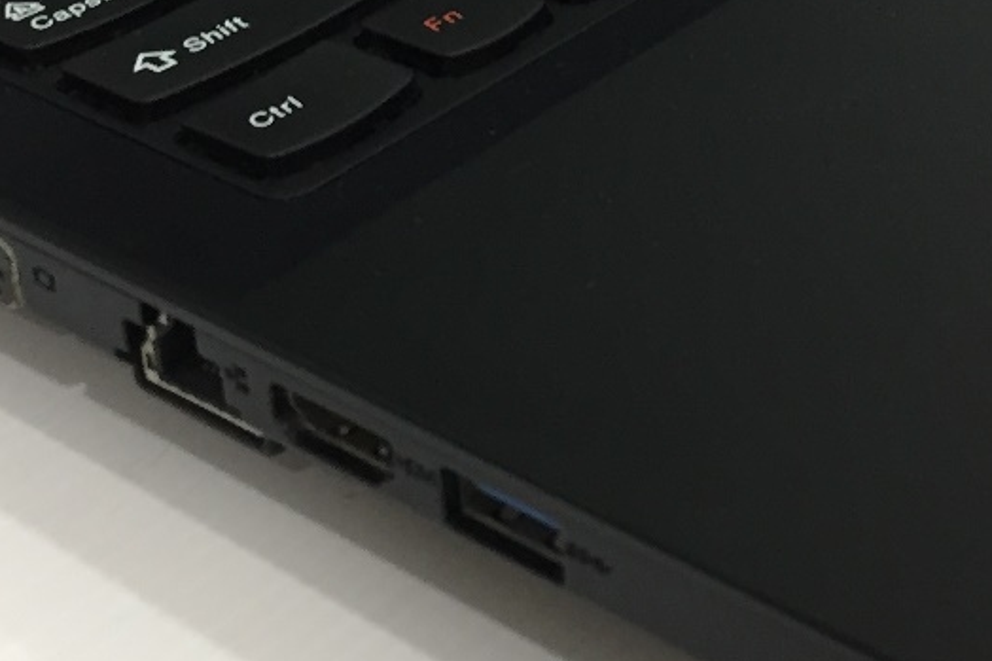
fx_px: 2589
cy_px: -140
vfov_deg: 14.1
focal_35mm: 94
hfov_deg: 21.5
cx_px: 753
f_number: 2.2
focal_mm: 4.15
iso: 125
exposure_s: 1/33
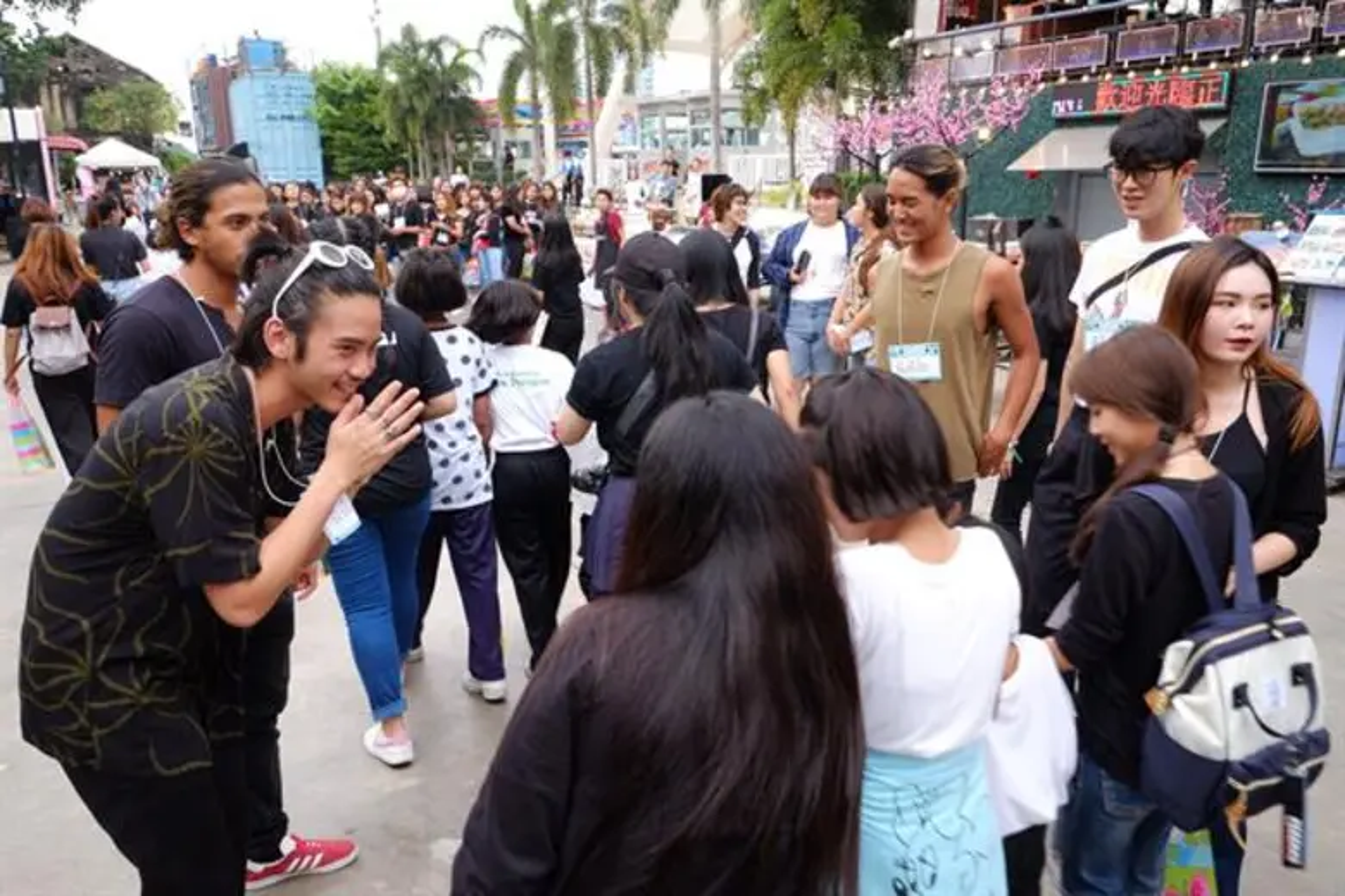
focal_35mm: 27
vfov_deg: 47.9
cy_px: 448
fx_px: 1009
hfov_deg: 67.4
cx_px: 672
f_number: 4
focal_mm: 18.2
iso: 400
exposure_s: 1/125
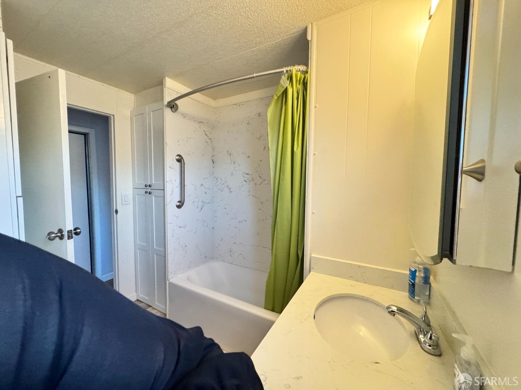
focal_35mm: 14
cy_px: 195
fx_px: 211
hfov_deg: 102.1
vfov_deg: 85.7
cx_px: 260
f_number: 2.2
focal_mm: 2.22
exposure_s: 1/60
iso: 800
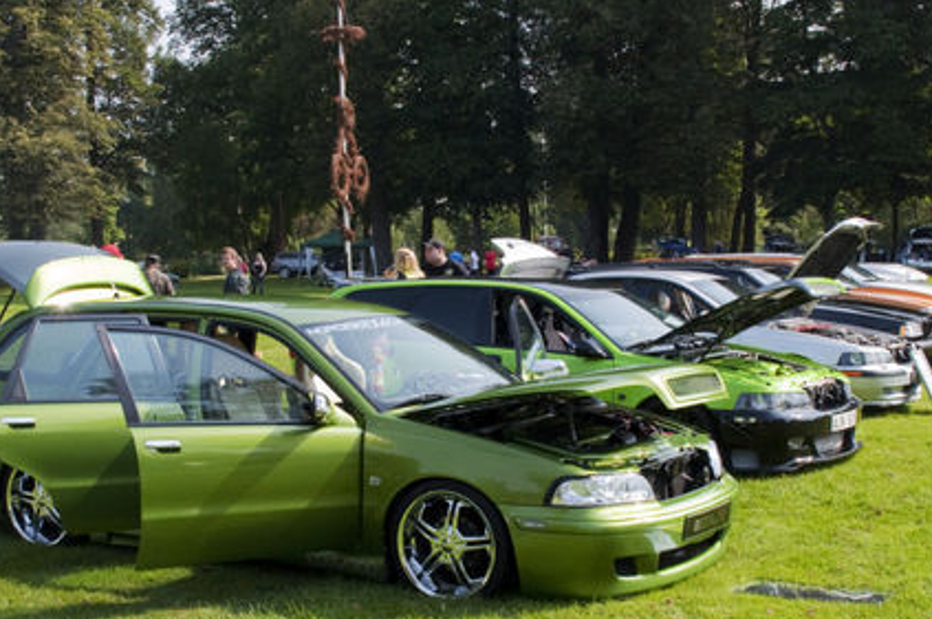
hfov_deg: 35.2
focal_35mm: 57
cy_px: 362
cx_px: 502
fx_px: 1468
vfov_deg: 23.8
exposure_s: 1/400
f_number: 14
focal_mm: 25
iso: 1250
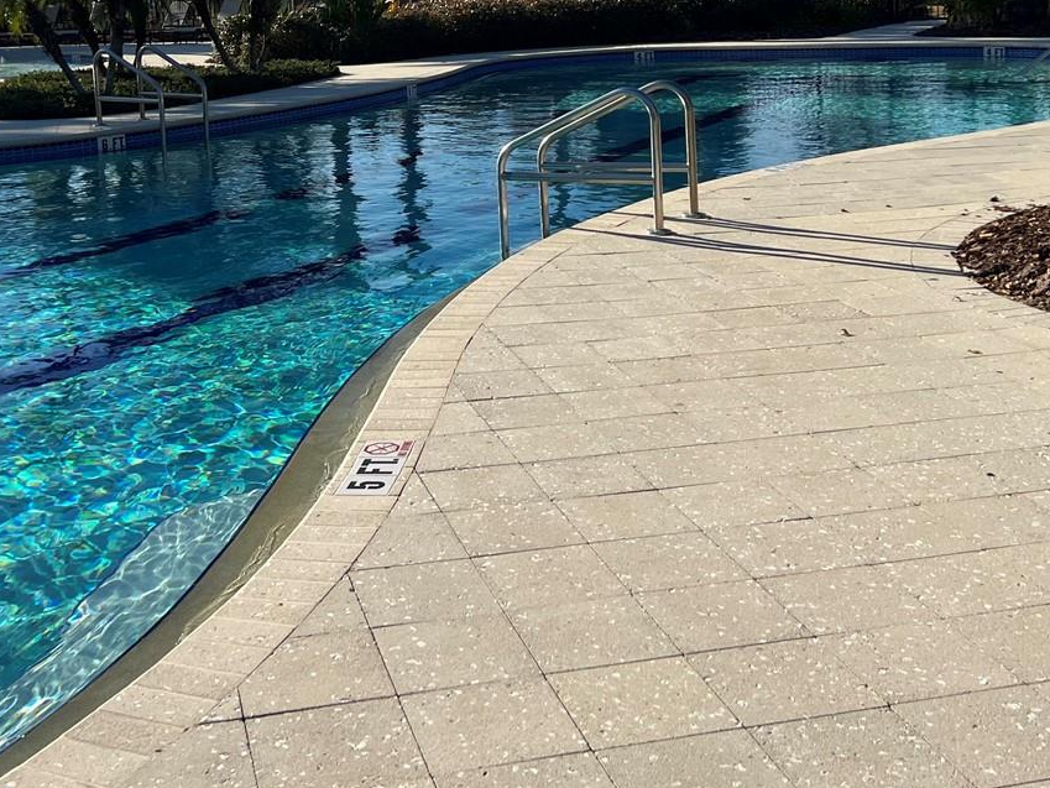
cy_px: 140
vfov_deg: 28.9
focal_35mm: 49
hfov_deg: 38.8
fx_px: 1487
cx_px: 459
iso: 50
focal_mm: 5.7
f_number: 1.5
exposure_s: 1/5319
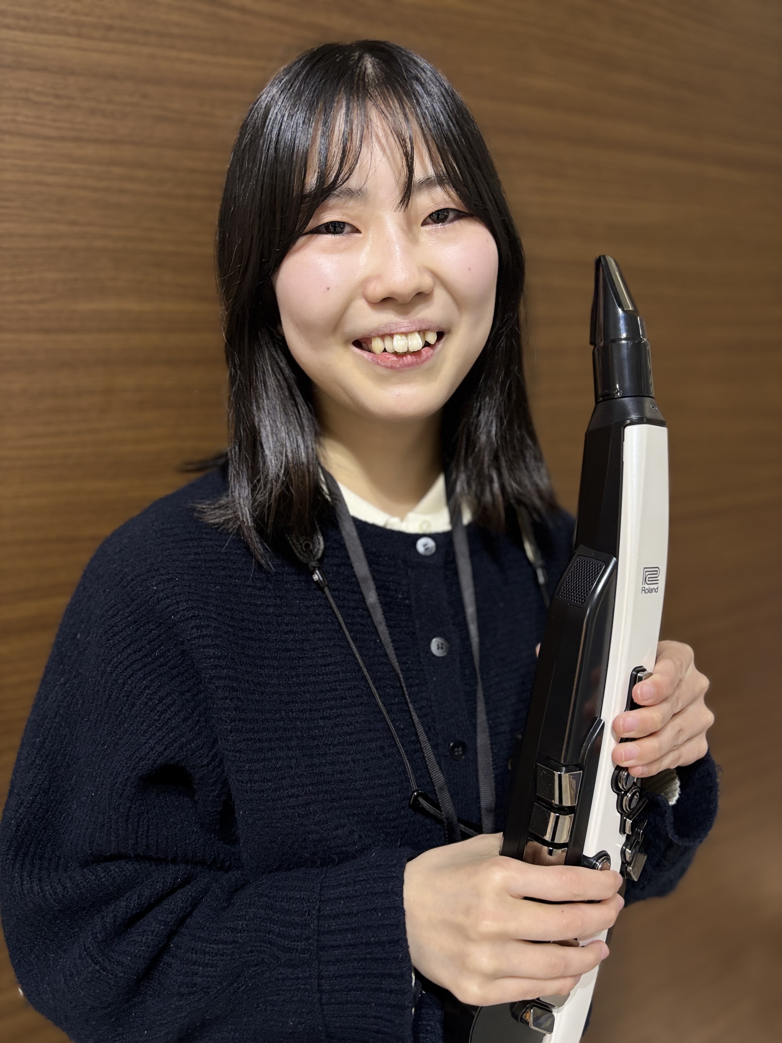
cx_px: 391
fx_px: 783
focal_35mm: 26
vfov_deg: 67.3
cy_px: 522
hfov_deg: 53.1
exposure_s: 1/60
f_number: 1.6
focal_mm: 5.96
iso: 250
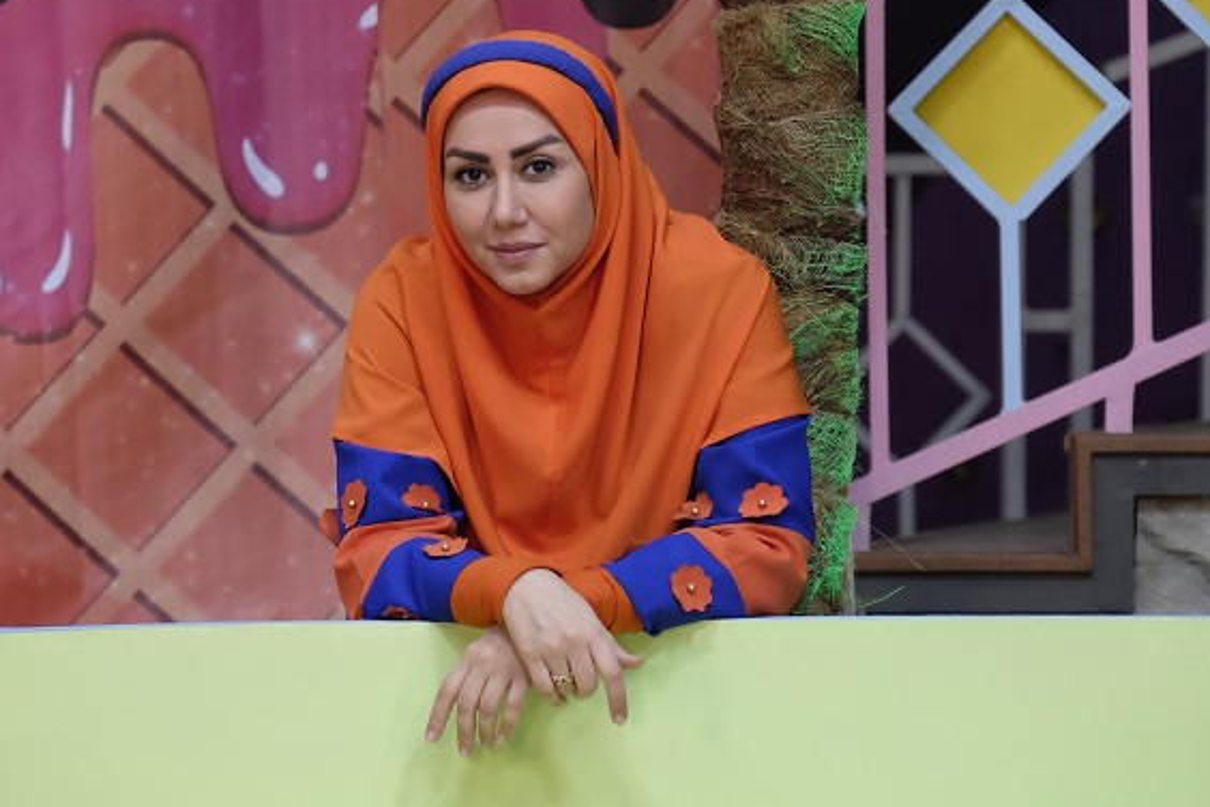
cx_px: 609
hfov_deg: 10.4
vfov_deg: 6.9
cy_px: 339
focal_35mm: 198
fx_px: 6654
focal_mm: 98.2
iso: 3200
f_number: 4
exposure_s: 1/400
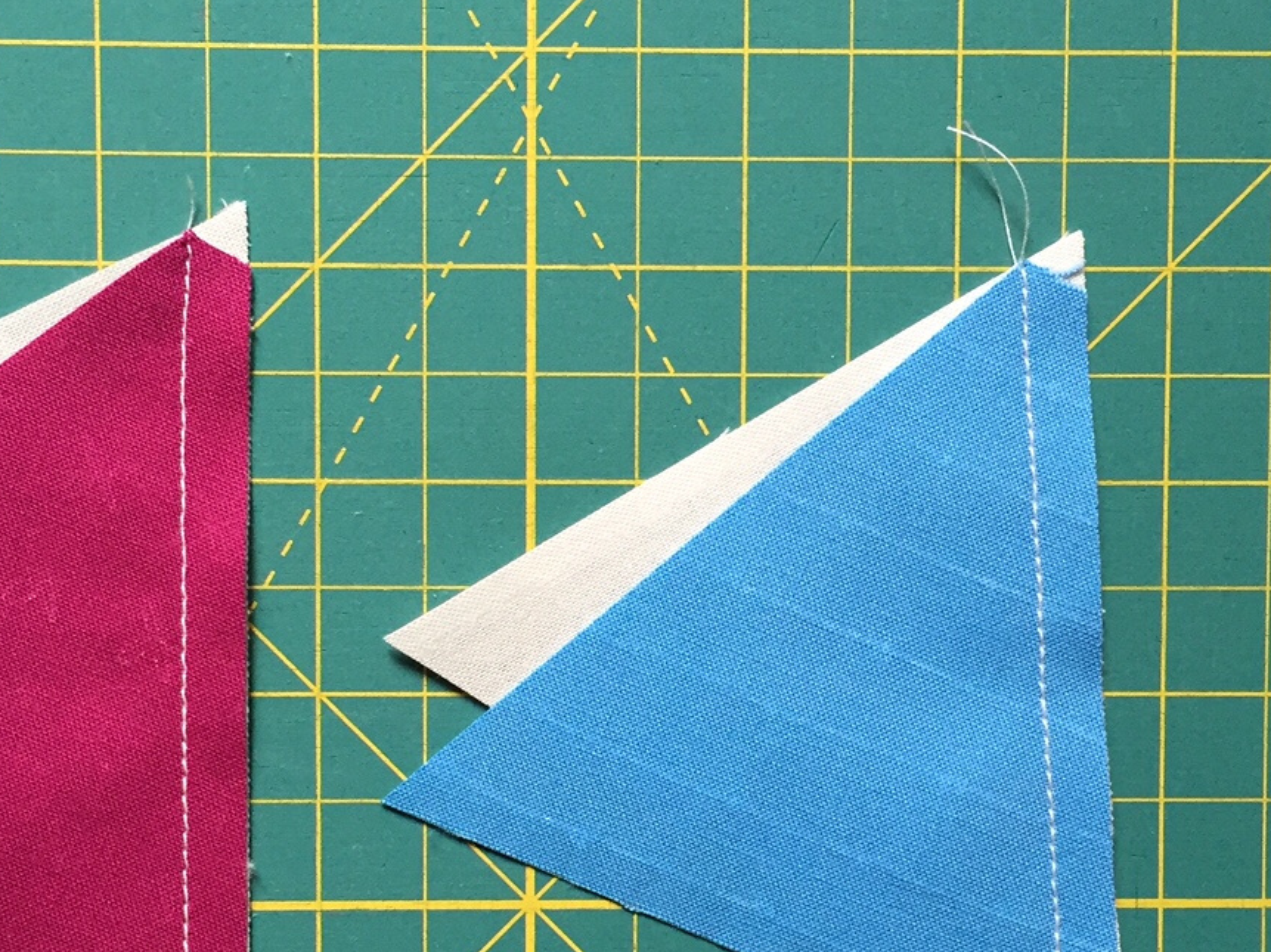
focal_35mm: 55
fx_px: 2019
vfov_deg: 26.3
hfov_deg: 34.8
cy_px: 658
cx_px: 477
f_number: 2.2
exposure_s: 1/30
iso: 100
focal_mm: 4.15
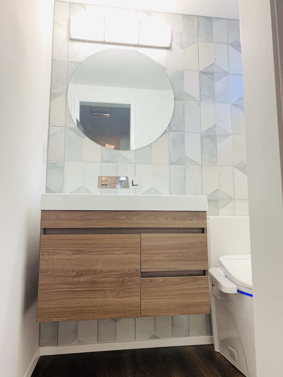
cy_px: 188
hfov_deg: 53.1
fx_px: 283
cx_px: 142
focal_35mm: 26
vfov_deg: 67.3
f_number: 1.8
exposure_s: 1/60
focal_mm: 4.25
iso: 400
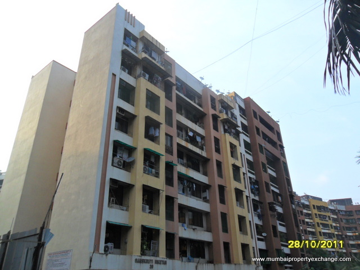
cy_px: 135
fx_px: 281
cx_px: 180
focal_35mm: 27
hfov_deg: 65.3
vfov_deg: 51.4
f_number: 3.5
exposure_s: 1/180
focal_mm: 4.9
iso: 100
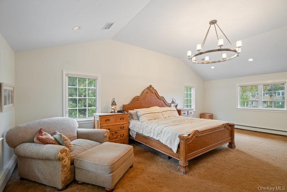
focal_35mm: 16
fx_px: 128
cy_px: 96
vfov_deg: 73.8
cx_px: 144
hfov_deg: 96.7
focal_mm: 16
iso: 500
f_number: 5
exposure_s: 1/10
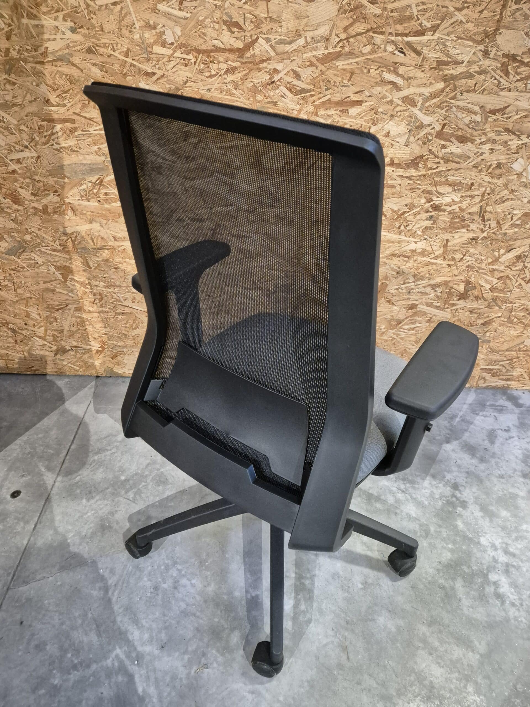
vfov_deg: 73.9
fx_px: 470
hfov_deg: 58.9
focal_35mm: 23
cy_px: 354
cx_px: 265
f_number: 1.8
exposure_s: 1/100
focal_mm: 5.4
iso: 2000
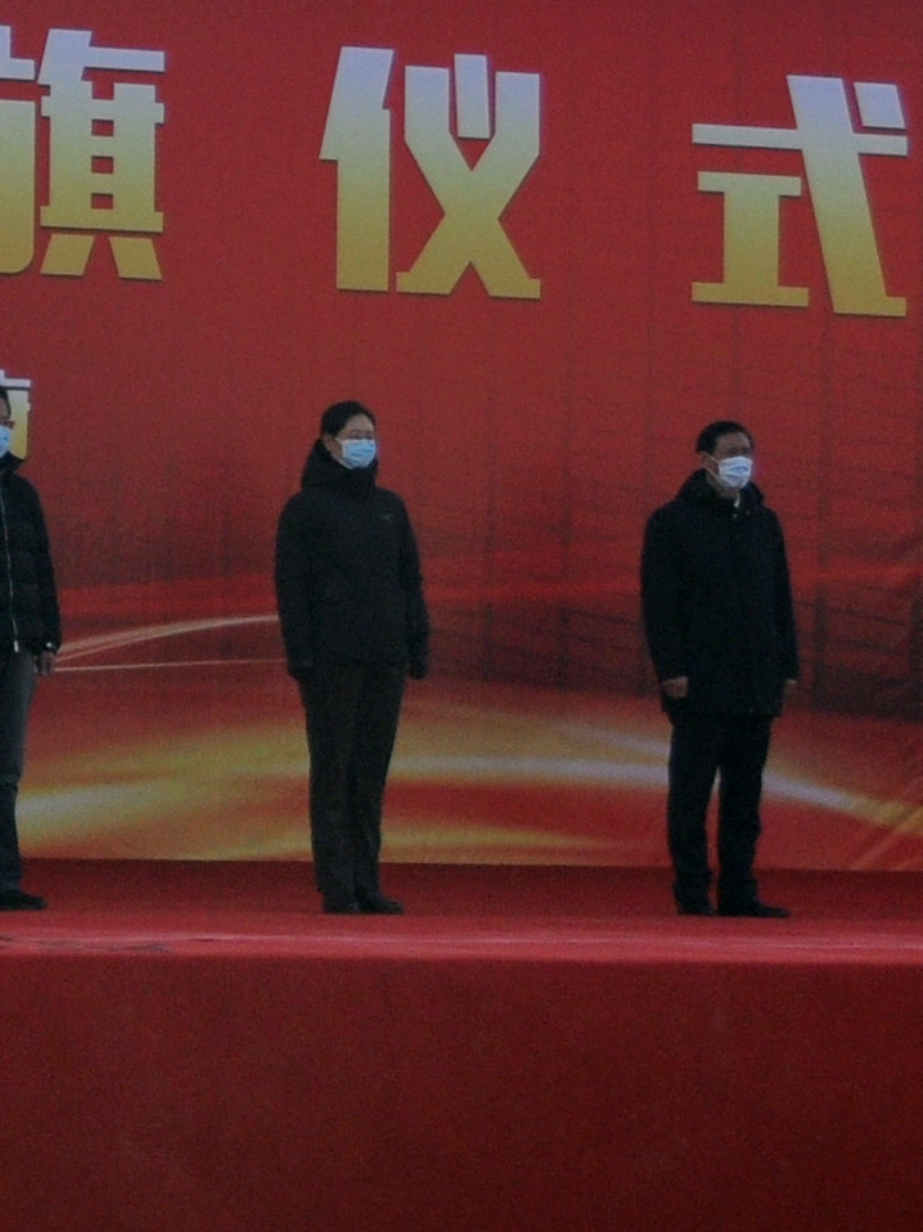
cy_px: 421
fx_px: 6194
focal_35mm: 174
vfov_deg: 11.3
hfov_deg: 8.0
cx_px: -1185
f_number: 4
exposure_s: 1/2500
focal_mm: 27
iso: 200
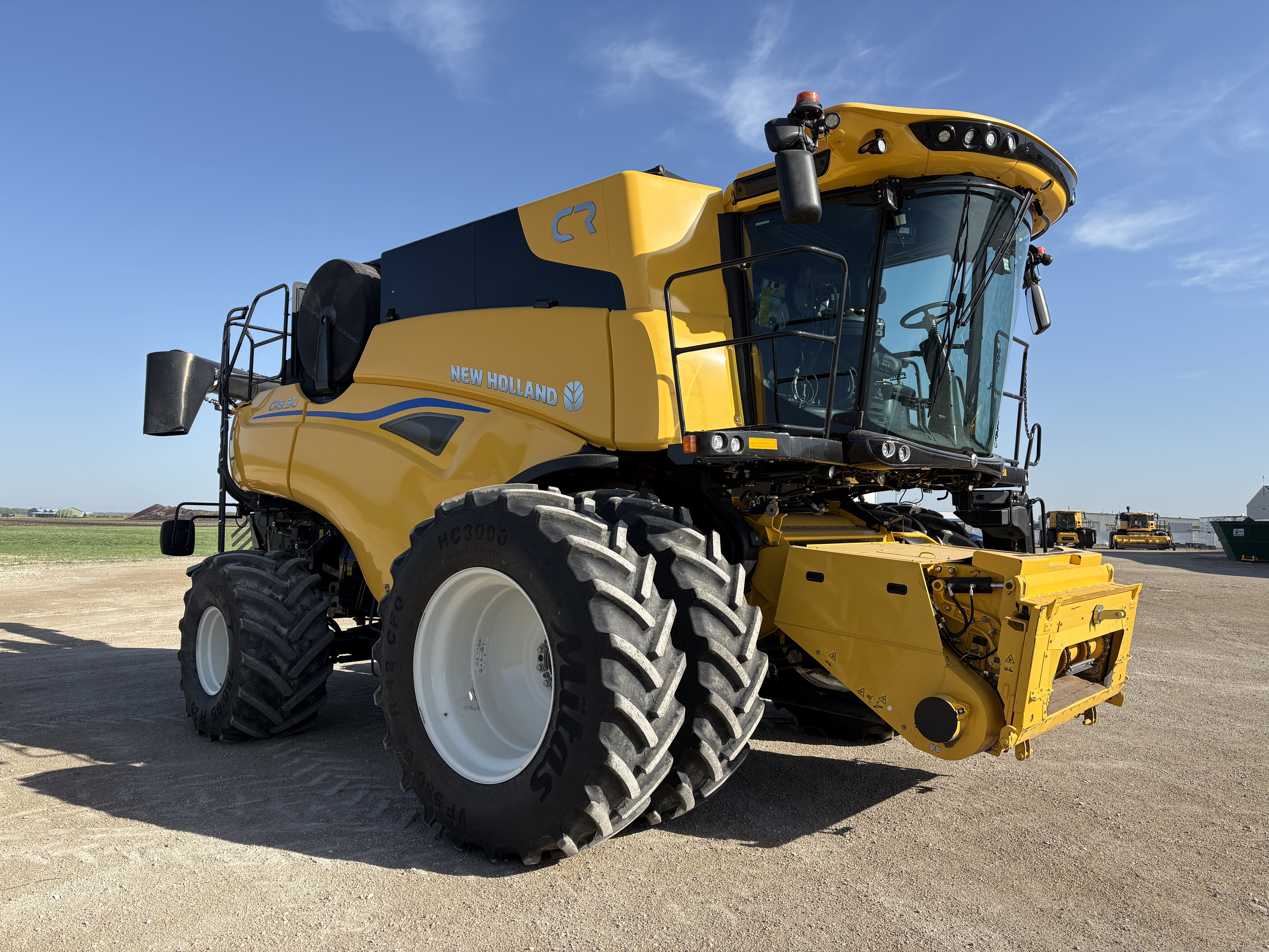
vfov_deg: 53.1
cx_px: 634
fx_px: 953
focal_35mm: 26
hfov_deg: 67.3
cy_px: 476
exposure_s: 1/2639
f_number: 1.6
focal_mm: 5.96
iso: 50
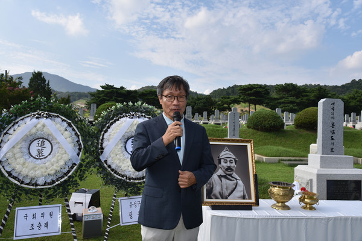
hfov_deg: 60.3
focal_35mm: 31
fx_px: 312
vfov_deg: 42.3
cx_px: 181
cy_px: 120
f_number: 9
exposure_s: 1/200
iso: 100
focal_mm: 31
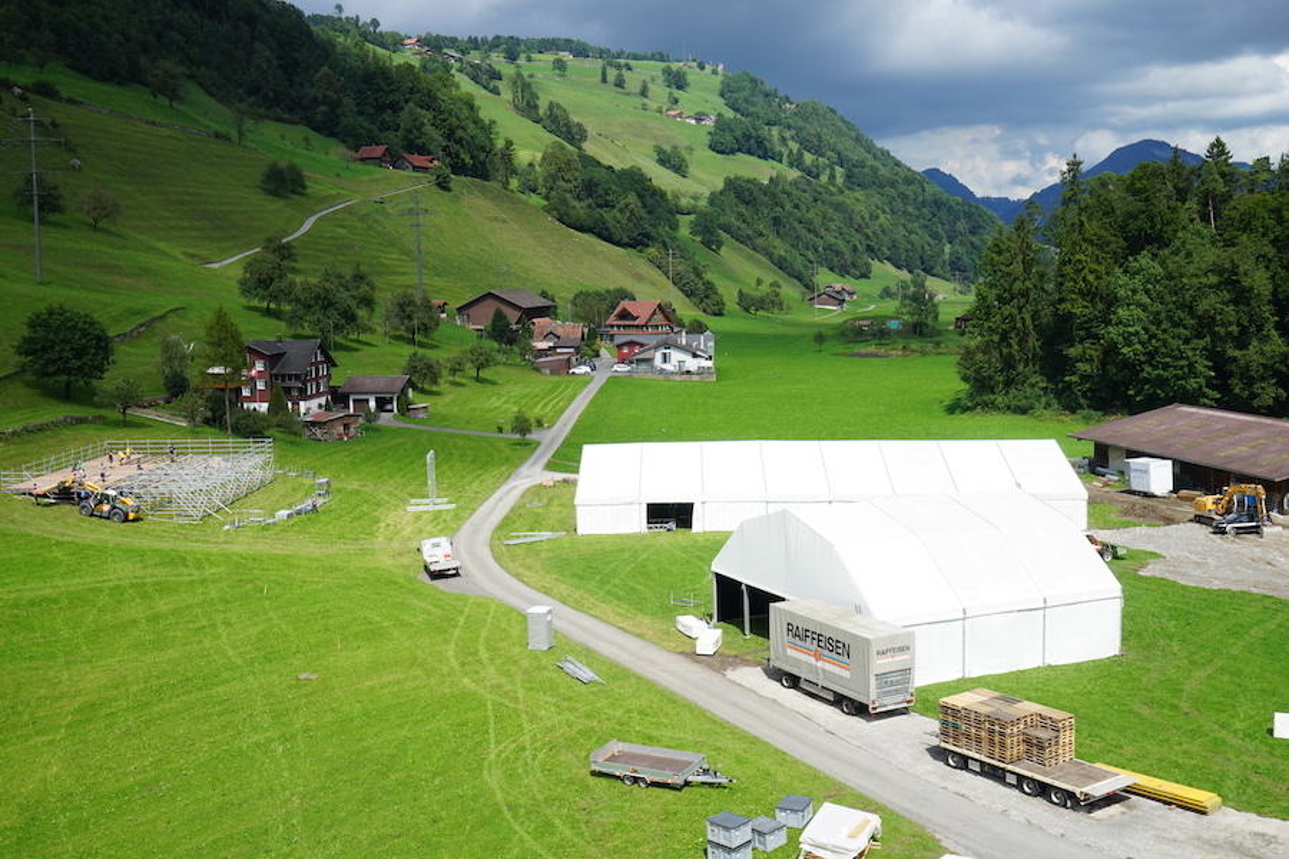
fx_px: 1396
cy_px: 430
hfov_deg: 49.6
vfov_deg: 34.2
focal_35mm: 39
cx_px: 644
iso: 100
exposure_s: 1/80
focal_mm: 39
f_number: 14
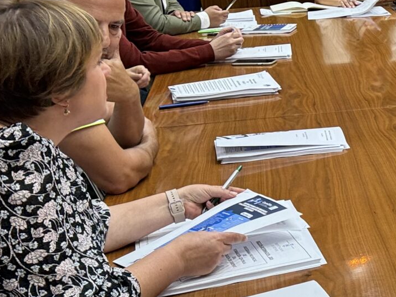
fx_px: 984
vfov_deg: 17.2
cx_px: 652
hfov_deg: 18.9
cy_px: 116
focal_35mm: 86
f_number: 1.78
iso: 200
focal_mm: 6.76
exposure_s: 1/100
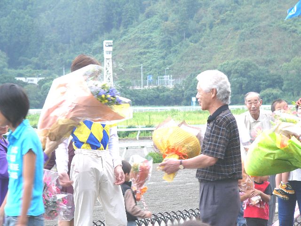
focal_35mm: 137
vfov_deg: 10.8
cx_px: 150
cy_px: 113
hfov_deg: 14.4
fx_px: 1191
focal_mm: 22.8
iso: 50
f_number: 2.8
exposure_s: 1/50
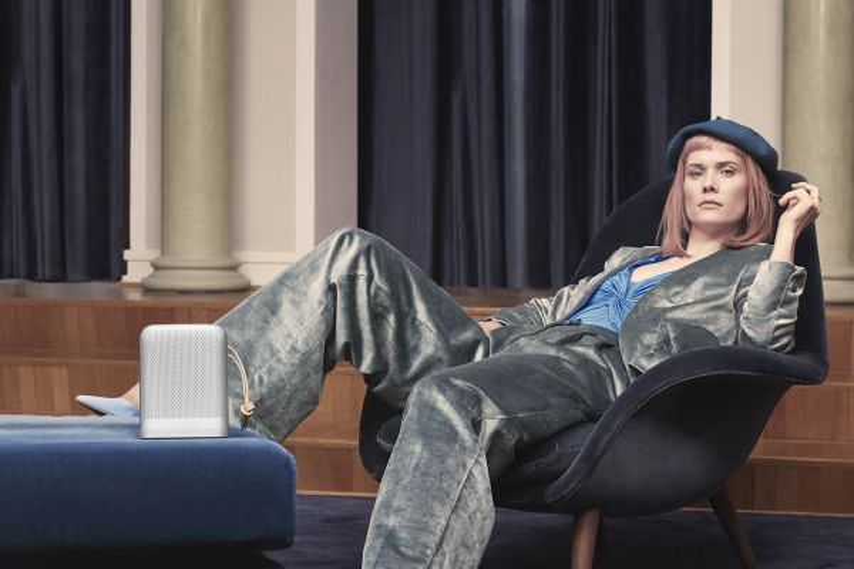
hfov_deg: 34.5
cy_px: 284
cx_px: 427
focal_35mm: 58
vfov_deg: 23.4
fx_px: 1376
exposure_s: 1/160
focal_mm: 58
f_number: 7.1
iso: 1000
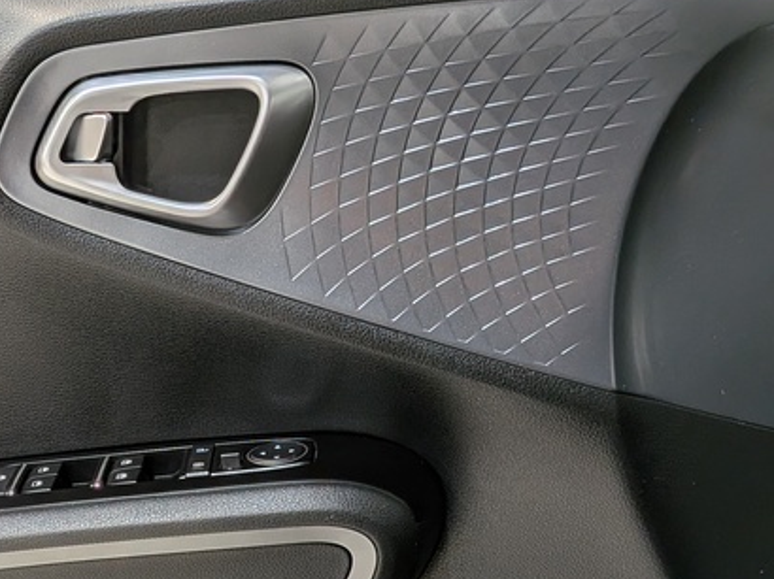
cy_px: 575
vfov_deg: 23.4
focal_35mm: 60
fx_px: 1341
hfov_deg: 30.9
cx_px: 94
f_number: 1.7
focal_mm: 4.53
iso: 28
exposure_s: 1/197
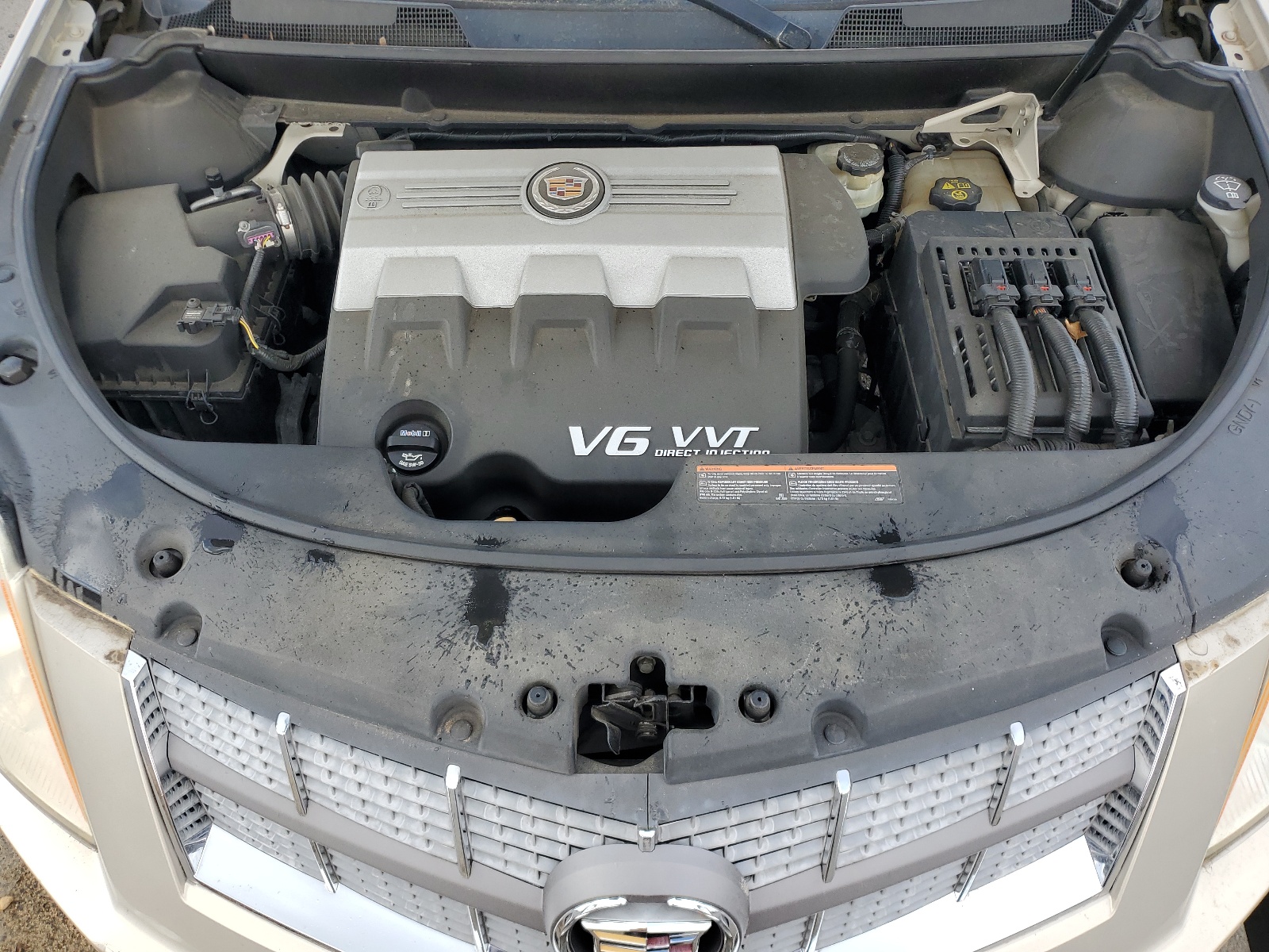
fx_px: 953
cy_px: 476
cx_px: 634
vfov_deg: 53.1
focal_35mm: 26
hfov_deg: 67.3
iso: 50
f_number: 1.5
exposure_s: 1/769
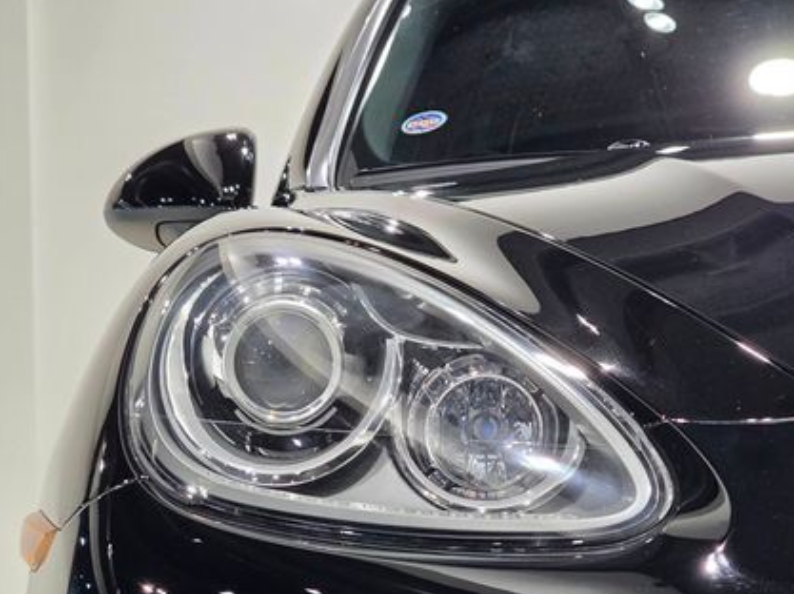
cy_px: 440
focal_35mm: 106
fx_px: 2429
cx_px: 484
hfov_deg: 18.5
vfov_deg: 13.9
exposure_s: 1/120
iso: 320
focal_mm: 7.9
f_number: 2.4
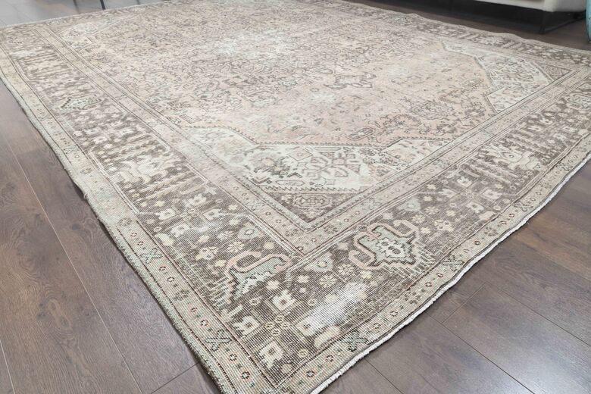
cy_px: 197
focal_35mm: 24
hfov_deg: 73.7
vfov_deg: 53.1
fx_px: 394
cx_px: 296
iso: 1000
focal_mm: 24
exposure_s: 1/125
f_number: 16
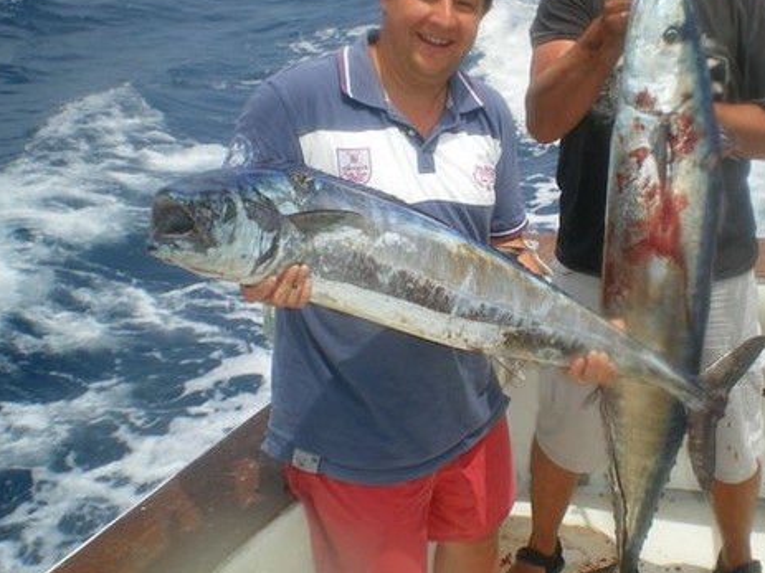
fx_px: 1083
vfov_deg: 29.5
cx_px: 504
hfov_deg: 38.5
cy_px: 210
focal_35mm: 49
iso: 50
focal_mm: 6.3
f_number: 4.6
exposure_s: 1/500
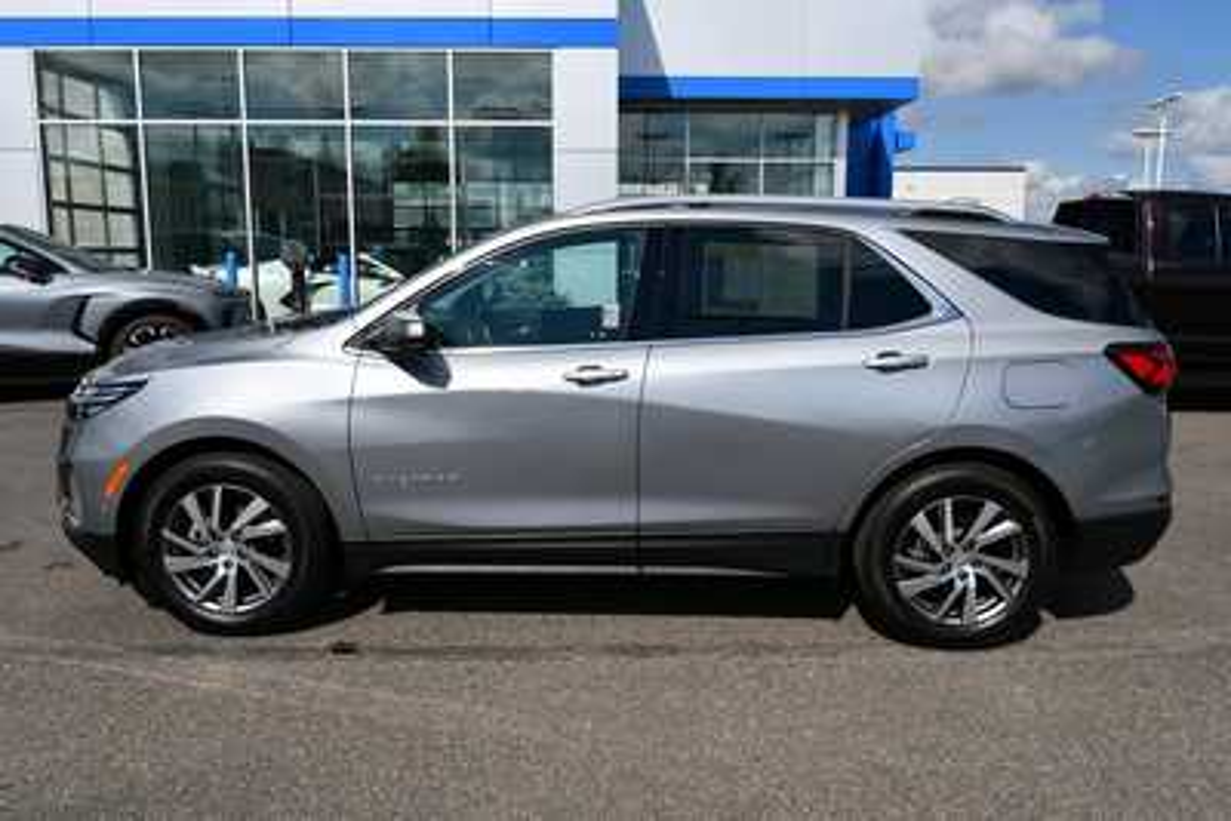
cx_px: 616
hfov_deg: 61.9
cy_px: 410
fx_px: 1026
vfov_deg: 43.6
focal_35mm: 30
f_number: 10
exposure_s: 1/400
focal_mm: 20
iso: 100
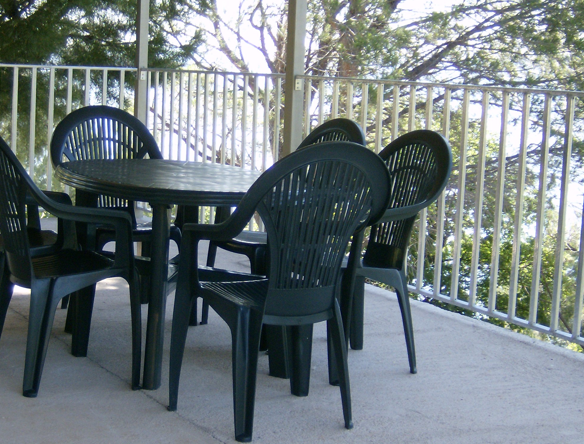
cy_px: 195
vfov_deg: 22.4
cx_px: 221
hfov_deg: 29.2
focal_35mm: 66
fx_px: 1119
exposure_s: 1/152
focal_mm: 7.7
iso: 100
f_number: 3.1
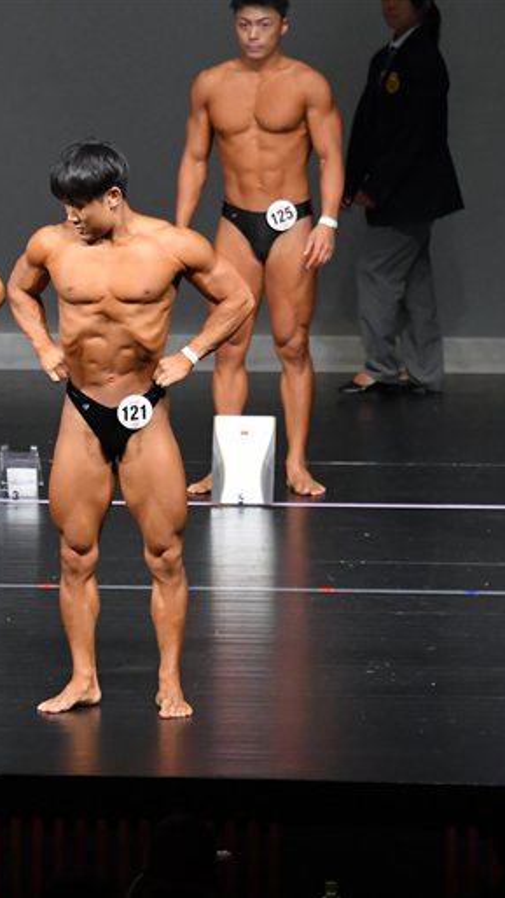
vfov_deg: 5.7
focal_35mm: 379
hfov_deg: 3.2
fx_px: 9025
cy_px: 449
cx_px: -144
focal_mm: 160
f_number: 5.6
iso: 5000
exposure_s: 1/400
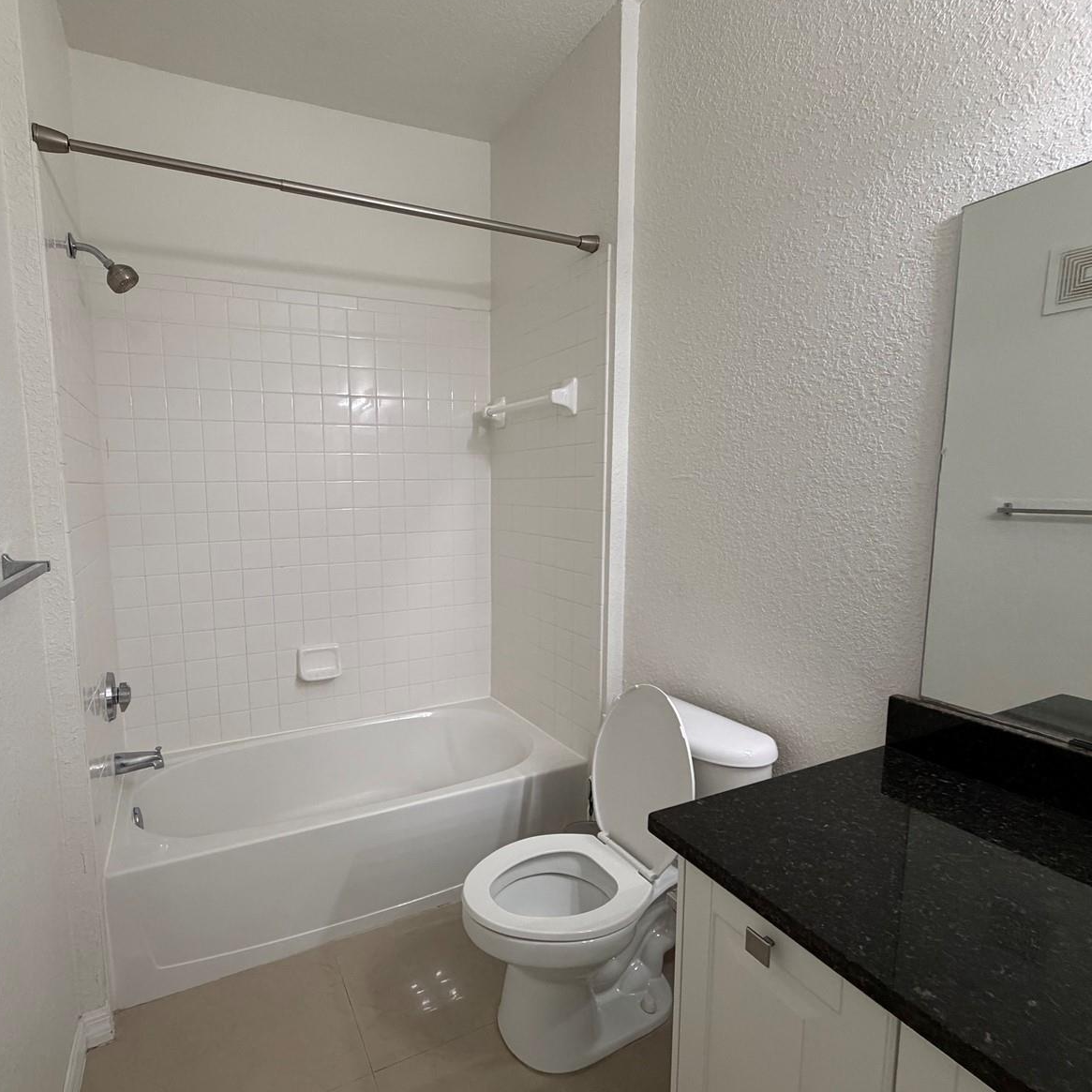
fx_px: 607
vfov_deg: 84.0
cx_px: 440
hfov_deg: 83.0
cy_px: 552
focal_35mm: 17
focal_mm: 2.22
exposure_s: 1/120
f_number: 2.2
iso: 250
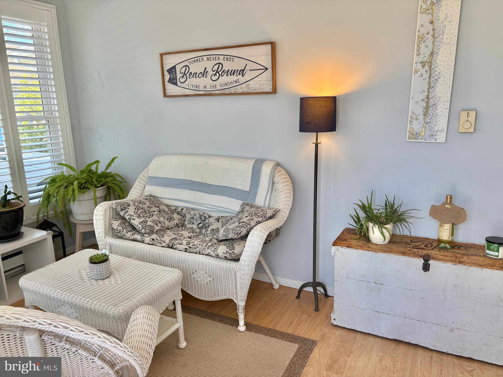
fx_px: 378
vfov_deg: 53.1
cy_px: 188
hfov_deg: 67.3
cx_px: 252
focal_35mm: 26
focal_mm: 5.96
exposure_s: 1/138
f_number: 1.6
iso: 40
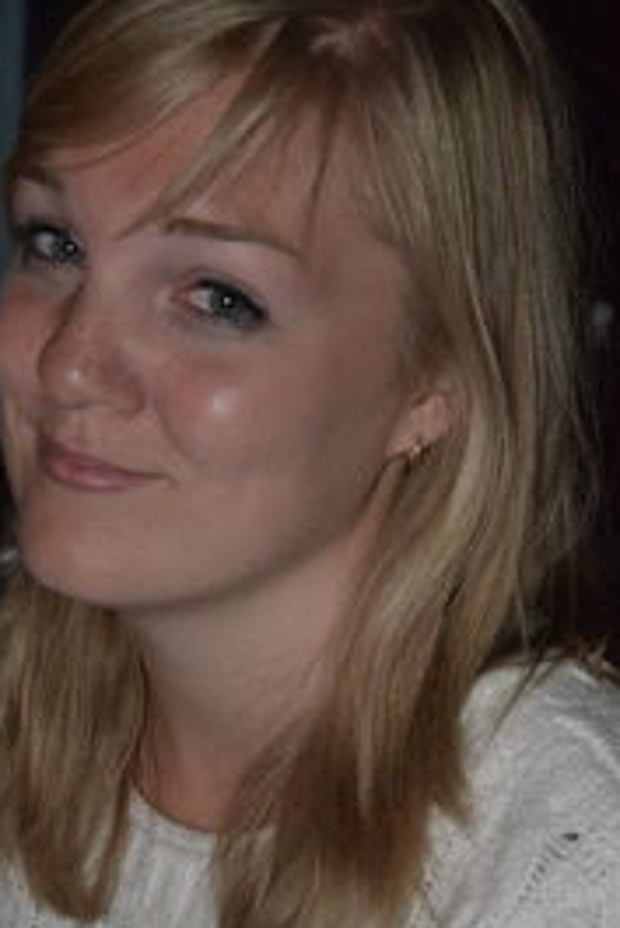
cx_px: 231
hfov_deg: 10.7
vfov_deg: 16.0
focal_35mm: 128
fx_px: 3302
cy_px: 604
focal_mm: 85
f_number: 8
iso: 6400
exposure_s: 1/125
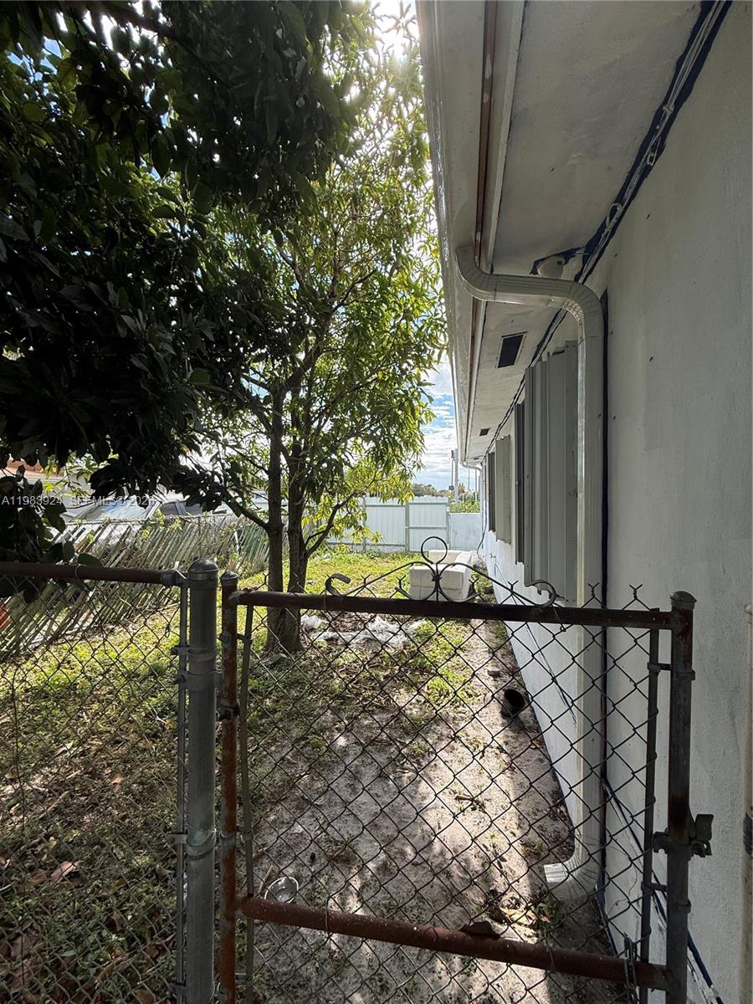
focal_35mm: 14
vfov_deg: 102.1
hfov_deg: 85.7
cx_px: 376
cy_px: 502
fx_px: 406
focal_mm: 2.22
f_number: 2.2
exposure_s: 1/638
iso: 64
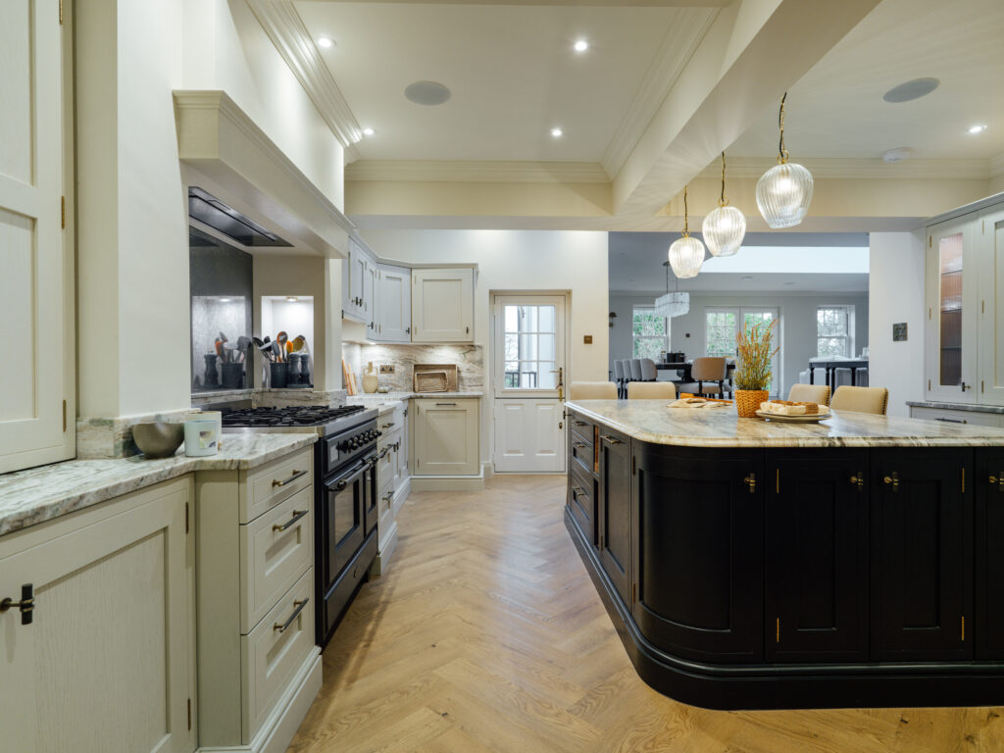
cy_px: 376
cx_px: 502
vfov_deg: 71.6
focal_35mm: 18
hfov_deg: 87.8
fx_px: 522
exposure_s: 1/20
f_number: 8
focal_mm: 23
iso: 640
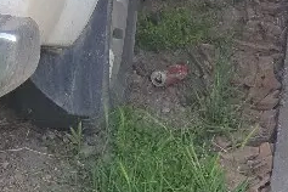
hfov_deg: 13.0
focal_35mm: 152
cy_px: -122
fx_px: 1216
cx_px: -106
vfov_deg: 8.7
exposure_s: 1/156
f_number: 2.4
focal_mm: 4.3
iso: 50
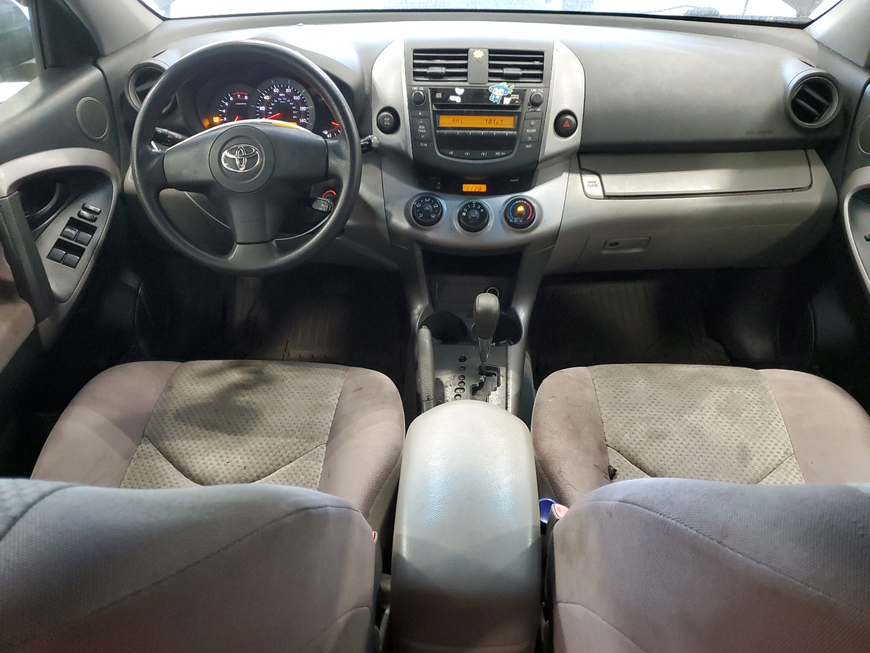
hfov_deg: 67.3
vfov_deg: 53.1
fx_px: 653
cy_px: 326
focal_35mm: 26
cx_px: 435
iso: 371
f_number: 1.5
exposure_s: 1/40
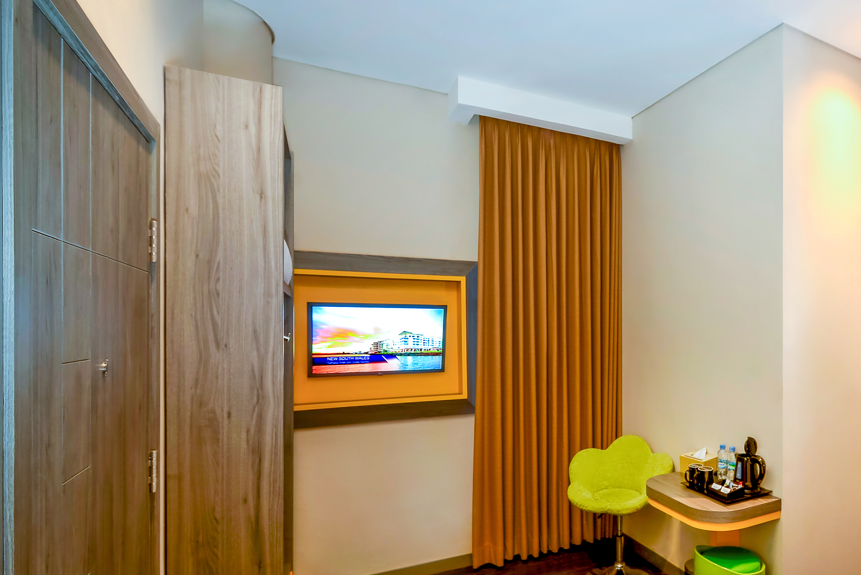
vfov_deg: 55.0
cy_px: 321
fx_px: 550
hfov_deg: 69.0
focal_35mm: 23
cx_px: 684
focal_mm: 14
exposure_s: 1/2
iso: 100
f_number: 11
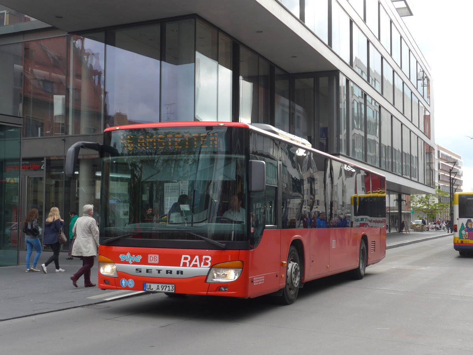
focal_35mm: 52
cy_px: 178
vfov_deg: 28.0
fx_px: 711
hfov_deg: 36.8
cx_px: 236
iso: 80
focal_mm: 10.7
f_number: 3.3
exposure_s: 1/160
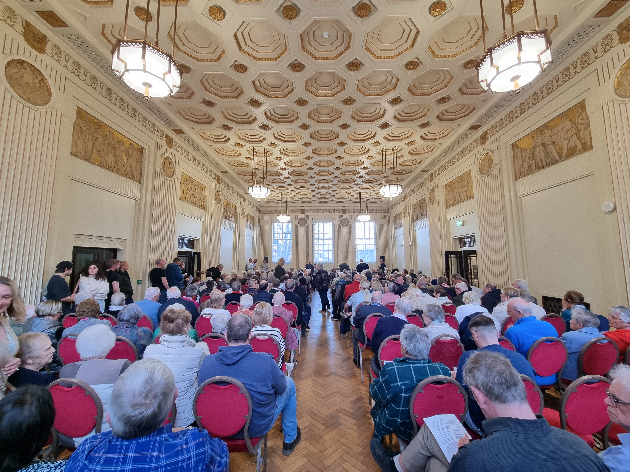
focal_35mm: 13
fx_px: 237
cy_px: 236
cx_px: 315
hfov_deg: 106.2
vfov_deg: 89.9
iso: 320
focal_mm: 2.2
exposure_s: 1/50
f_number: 2.2
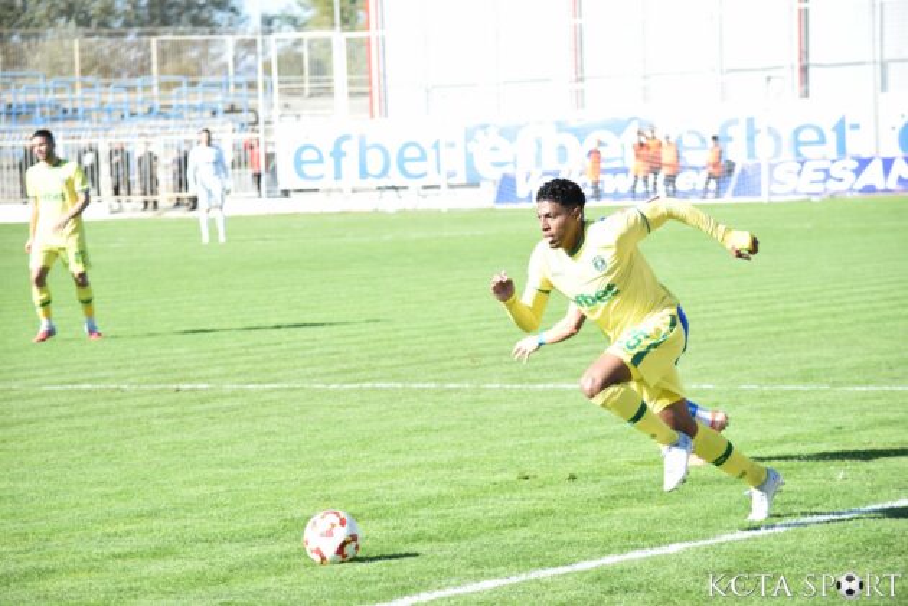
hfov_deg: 12.5
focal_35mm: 165
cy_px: 303
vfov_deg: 8.3
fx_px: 4161
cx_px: 454
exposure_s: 1/800
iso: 400
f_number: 4.8
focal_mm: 110
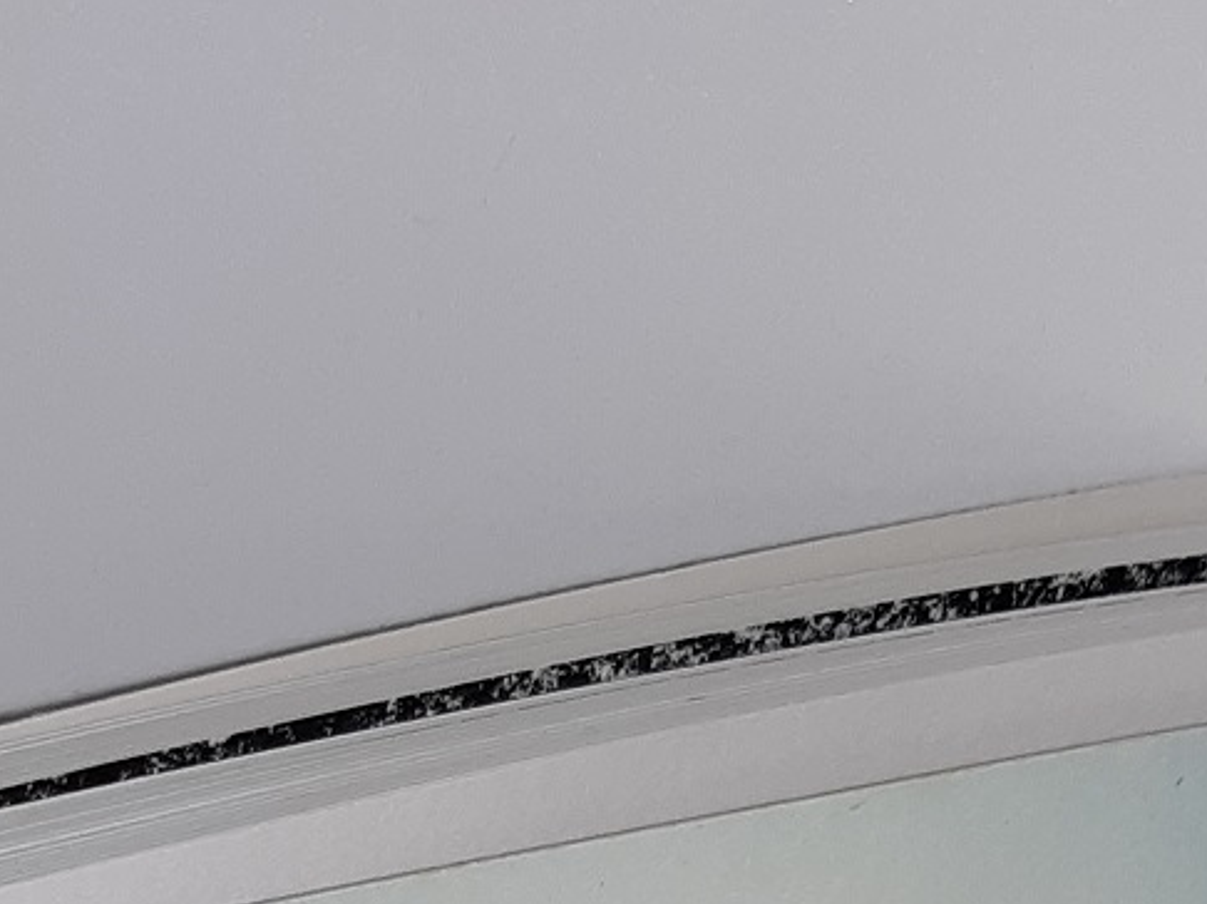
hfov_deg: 16.4
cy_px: 1753
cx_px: 129
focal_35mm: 119
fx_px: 4147
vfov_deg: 11.3
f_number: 1.7
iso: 40
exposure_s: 1/245
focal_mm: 3.7
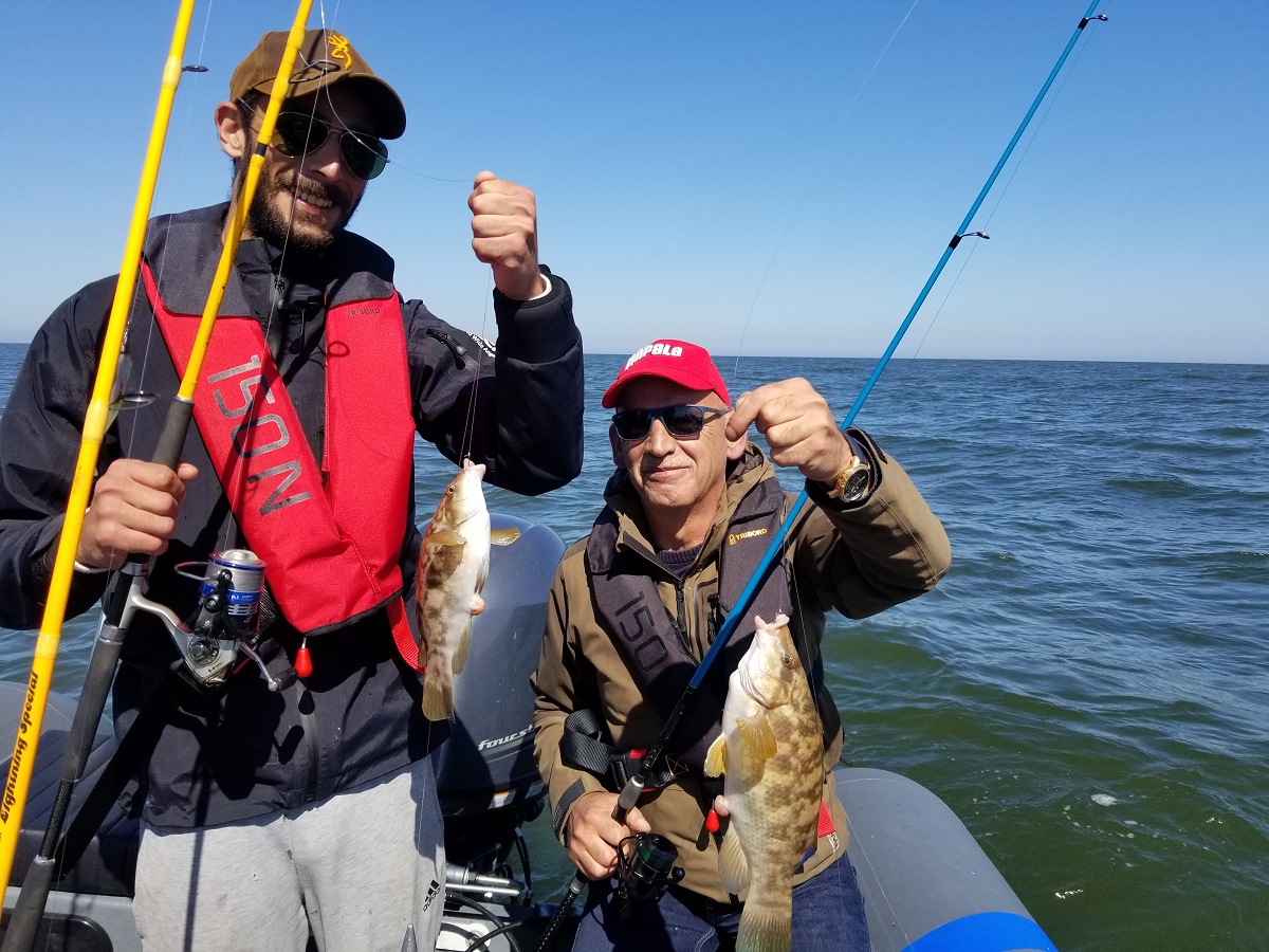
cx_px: 634
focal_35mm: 26
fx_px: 953
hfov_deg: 67.3
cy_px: 476
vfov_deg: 53.1
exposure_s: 1/2368
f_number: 1.7
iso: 50
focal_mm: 4.25
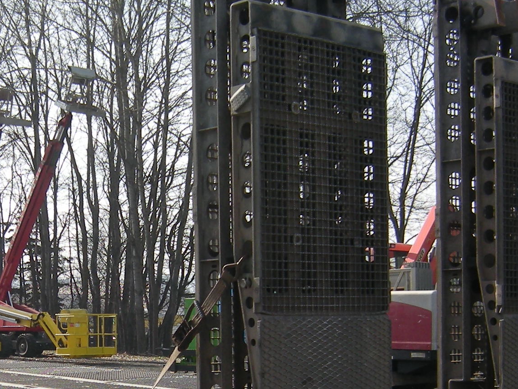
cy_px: 353
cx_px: 114
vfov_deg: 18.1
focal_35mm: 80
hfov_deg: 24.1
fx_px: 1197
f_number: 5.6
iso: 64
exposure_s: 1/215
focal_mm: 4.7
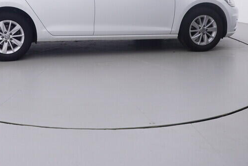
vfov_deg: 27.6
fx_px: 317
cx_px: 56
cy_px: 1
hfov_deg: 41.2
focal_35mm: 46
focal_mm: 15
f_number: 5
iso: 200
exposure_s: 1/80
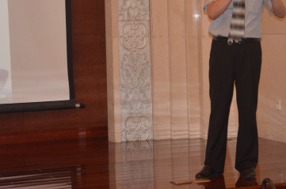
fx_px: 1038
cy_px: 42
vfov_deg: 10.4
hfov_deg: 15.6
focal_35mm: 131
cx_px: 237
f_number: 4.8
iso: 800
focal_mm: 42
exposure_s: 1/60
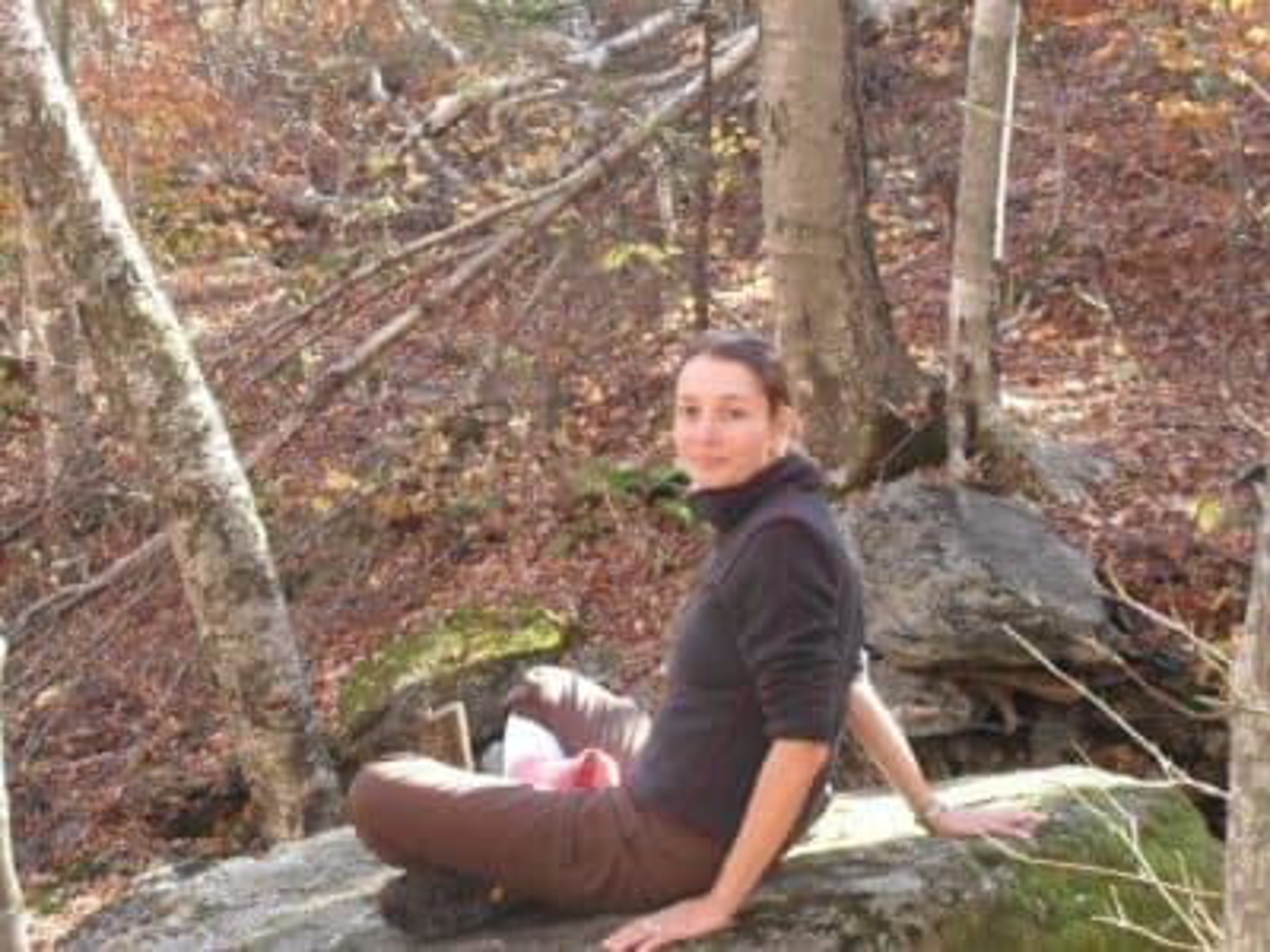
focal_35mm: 80
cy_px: 476
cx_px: 635
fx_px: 2935
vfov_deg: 18.4
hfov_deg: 24.4
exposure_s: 1/60
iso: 240
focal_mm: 14.1
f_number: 4.4
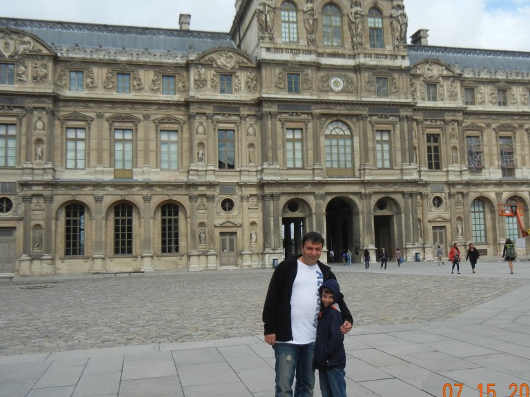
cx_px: 306
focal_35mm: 40
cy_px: 183
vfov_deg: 35.9
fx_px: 612
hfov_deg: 46.6
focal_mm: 5.4
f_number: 7
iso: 160
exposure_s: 1/389
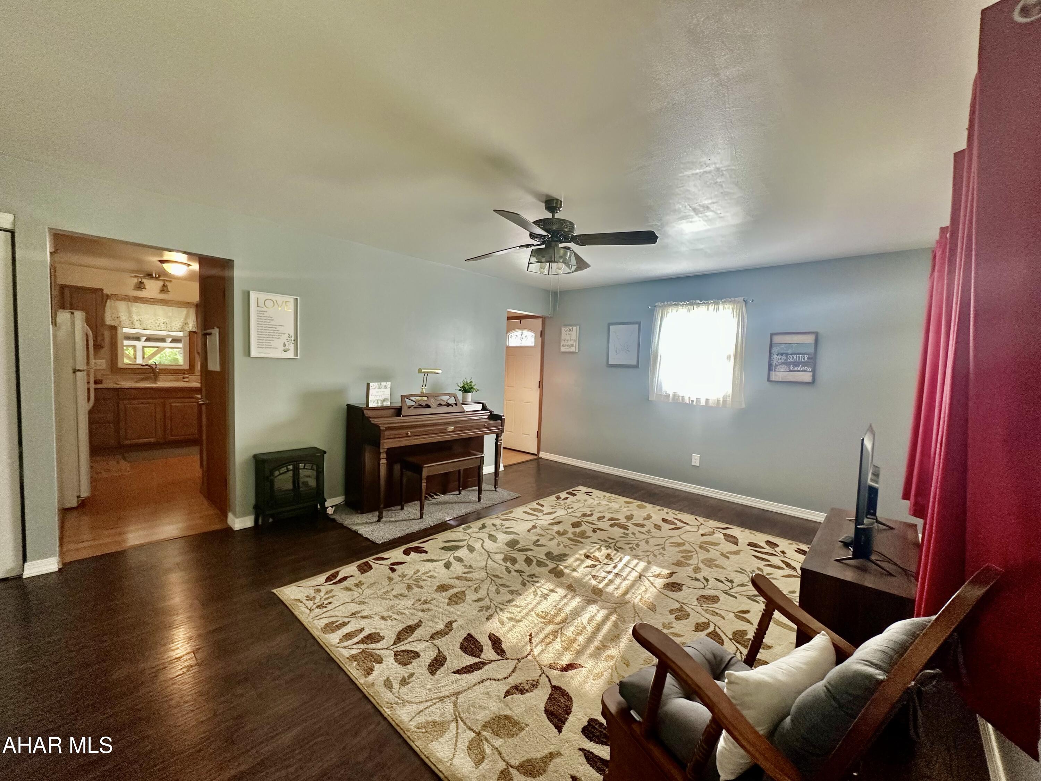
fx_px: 421
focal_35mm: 14
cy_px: 390
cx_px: 520
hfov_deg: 102.1
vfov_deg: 85.7
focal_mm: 2.22
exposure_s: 1/99
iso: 250
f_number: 2.2
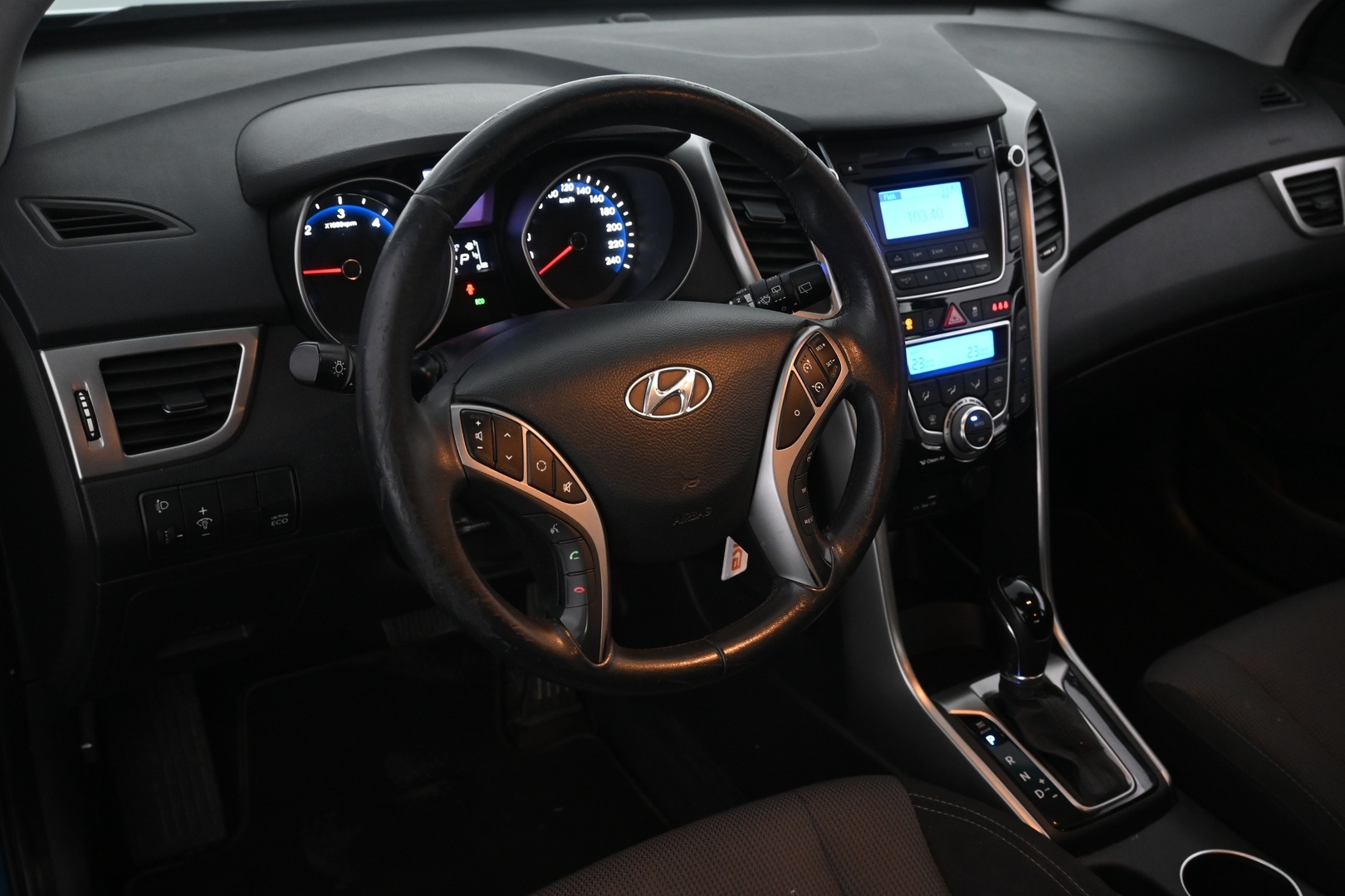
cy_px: 448
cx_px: 672
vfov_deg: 39.1
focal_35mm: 34
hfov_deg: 56.1
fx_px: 1261
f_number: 4
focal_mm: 22.5
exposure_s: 1/40
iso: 1600
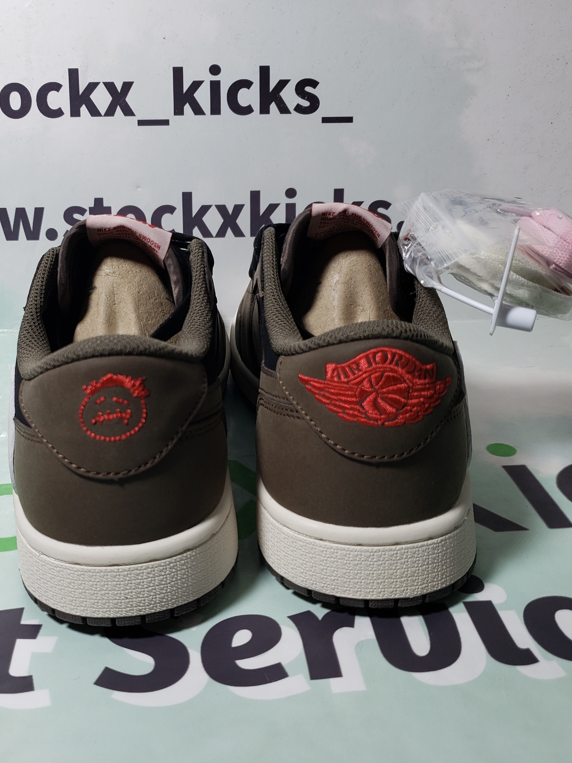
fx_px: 771
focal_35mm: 35
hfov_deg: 40.2
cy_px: 382
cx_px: 190
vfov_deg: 52.6
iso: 50
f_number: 1.5
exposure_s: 1/403
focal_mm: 4.3
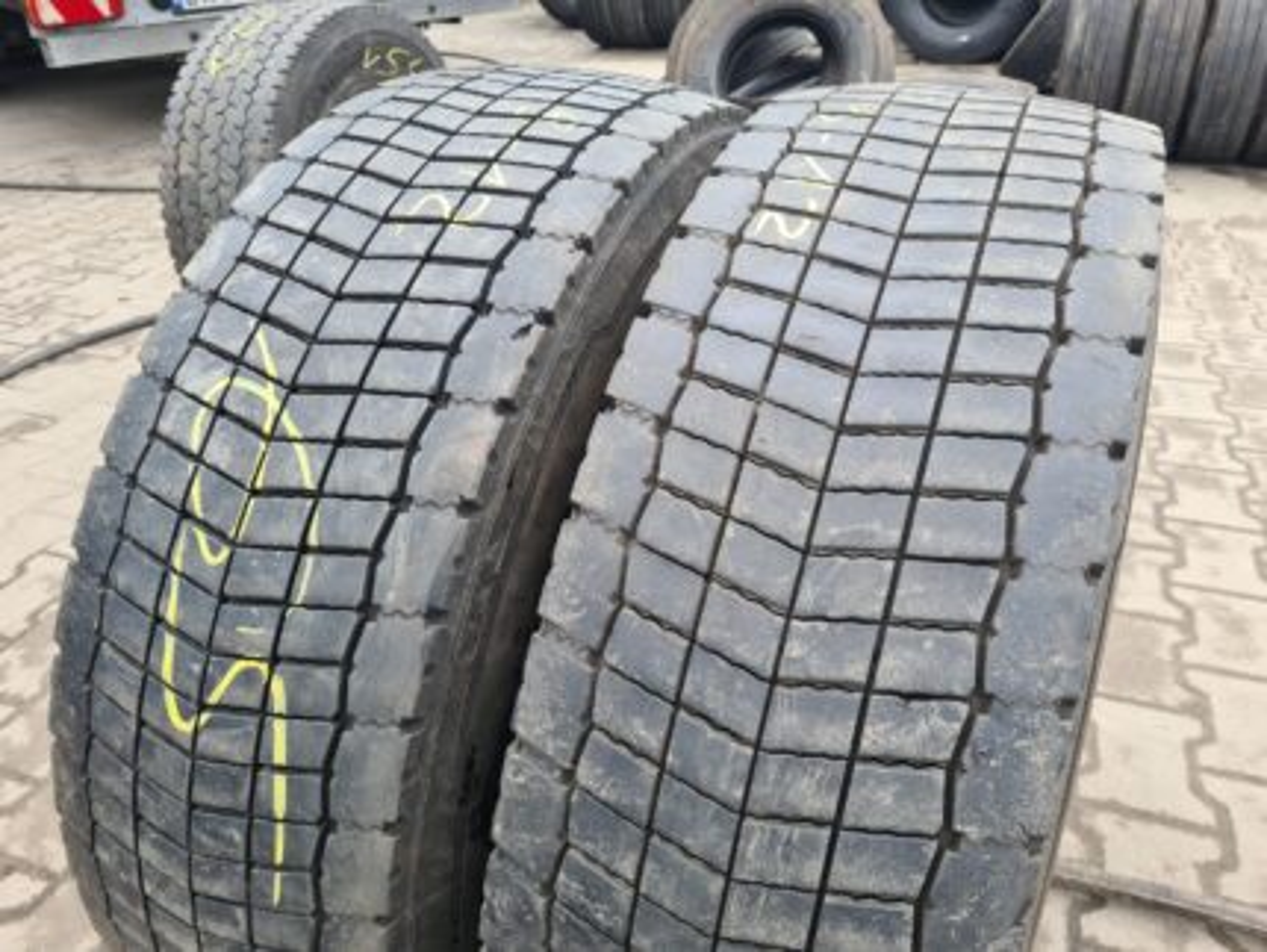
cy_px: 476
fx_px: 952
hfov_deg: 67.3
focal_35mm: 26
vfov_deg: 53.1
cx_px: 634
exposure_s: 1/162
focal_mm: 5.4
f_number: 1.8
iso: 50
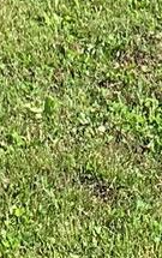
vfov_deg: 7.2
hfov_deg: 5.0
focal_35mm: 262
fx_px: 1845
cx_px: -29
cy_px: -508
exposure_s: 1/1282
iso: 25
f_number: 1.8
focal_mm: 4.25
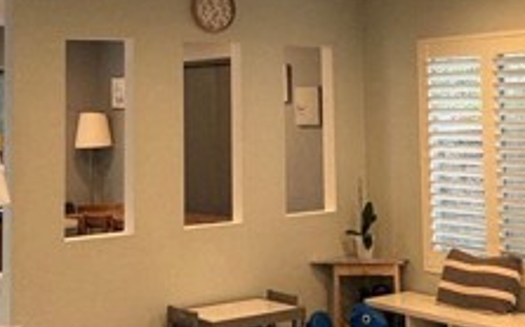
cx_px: 315
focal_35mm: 70
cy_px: 45
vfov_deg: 18.3
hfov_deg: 29.3
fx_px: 1001
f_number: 1.9
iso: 125
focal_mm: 2.69
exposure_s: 1/60
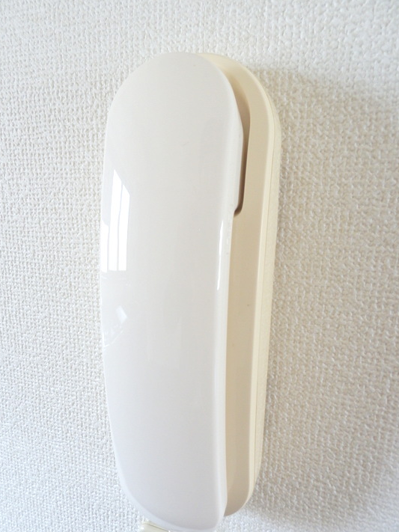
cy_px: 287
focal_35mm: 27
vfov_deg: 65.2
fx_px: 415
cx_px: 189
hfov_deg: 51.3
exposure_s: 1/30
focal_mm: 4.2
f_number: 3
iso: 125
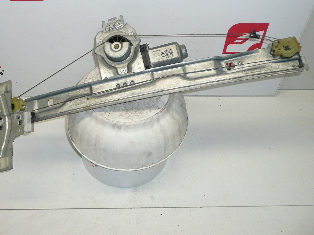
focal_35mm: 37
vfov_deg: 38.3
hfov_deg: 49.8
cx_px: 123
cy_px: 82
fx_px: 336
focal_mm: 4.6
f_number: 3.3
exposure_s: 1/125
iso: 100
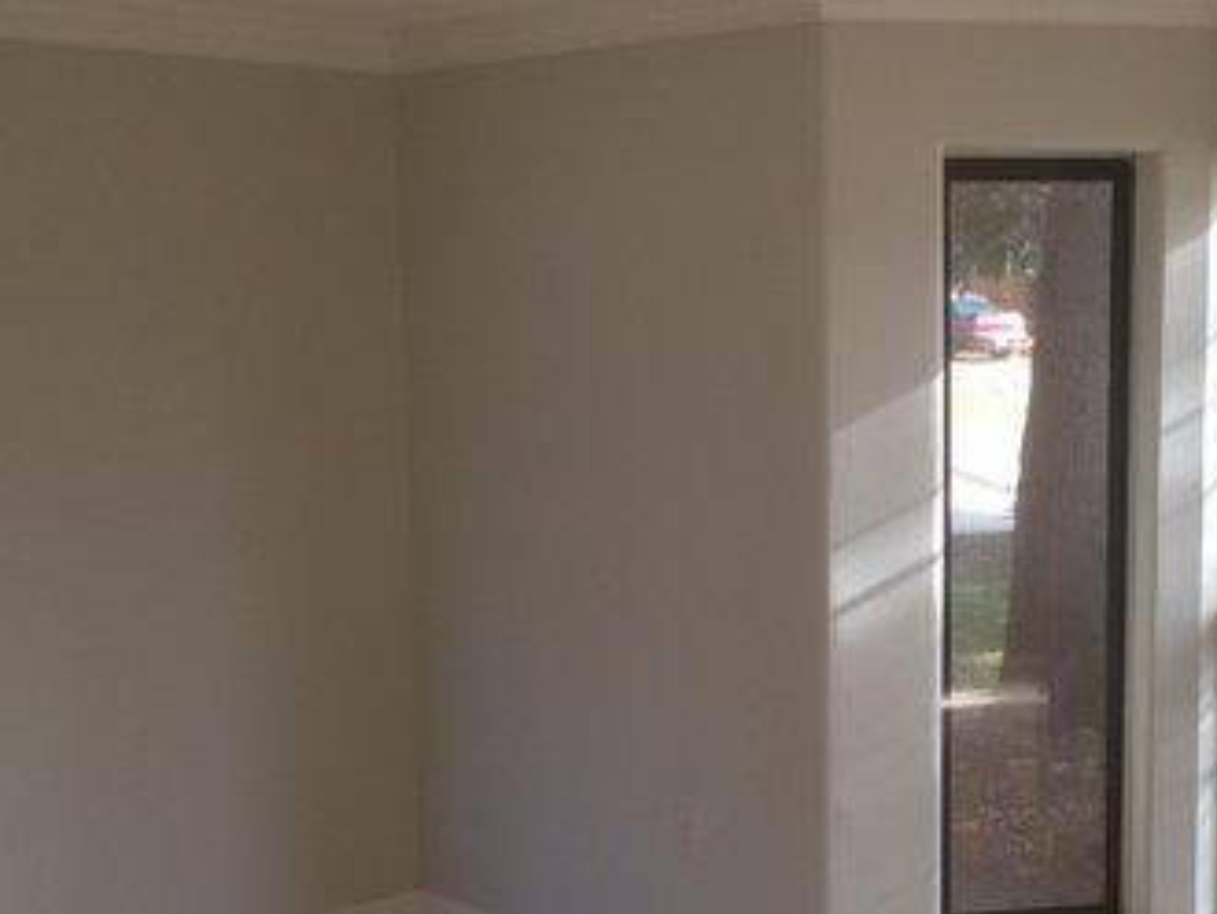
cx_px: 885
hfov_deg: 29.8
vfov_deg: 22.9
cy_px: 590
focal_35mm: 64
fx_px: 2252
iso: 50
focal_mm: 4.12
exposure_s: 1/40
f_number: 2.4
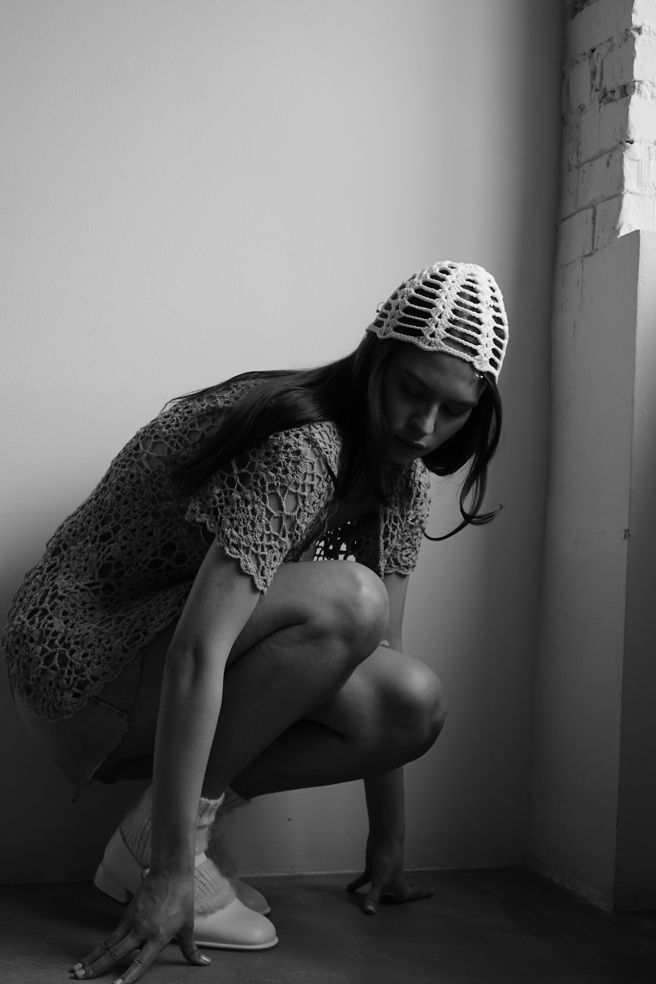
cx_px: 249
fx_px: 1585
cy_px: 456
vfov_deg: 34.5
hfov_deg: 23.3
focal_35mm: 58
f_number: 5
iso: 250
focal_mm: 42
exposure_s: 1/100
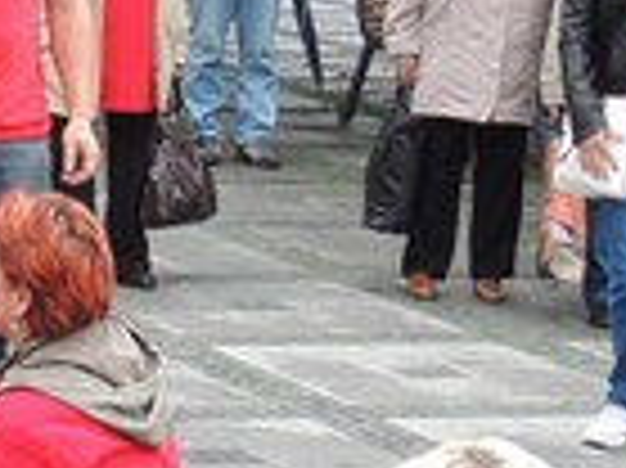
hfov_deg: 9.0
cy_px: -27
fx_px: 3867
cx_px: -275
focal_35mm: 214
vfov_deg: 6.9
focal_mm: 8.9
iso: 100
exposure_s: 1/60
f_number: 3.6
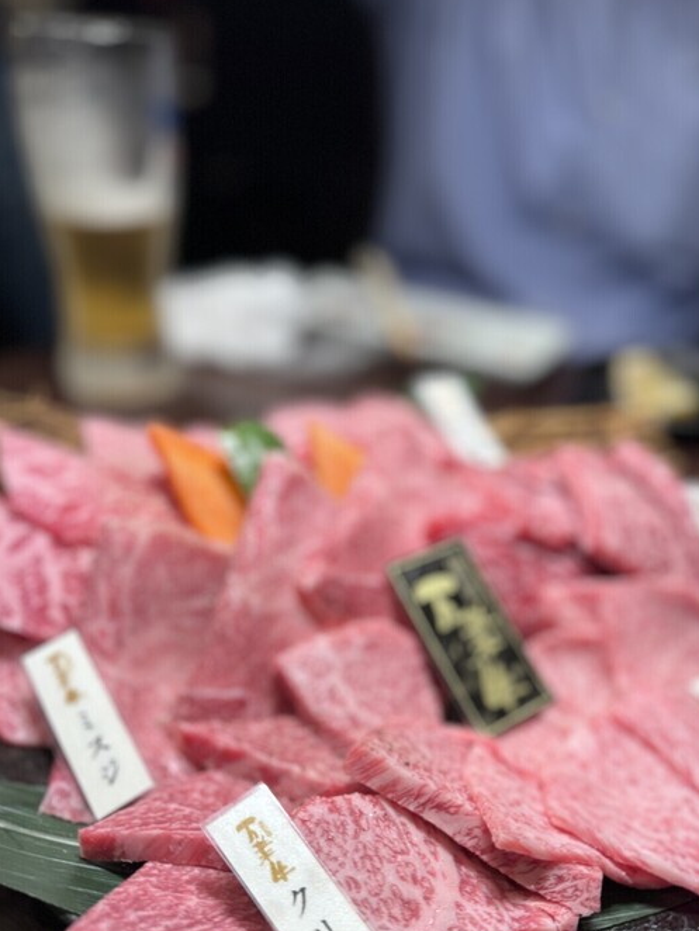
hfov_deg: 48.1
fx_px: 780
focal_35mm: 29
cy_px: 544
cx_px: 397
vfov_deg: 61.3
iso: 160
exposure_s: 1/120
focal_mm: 6.86
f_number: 1.78
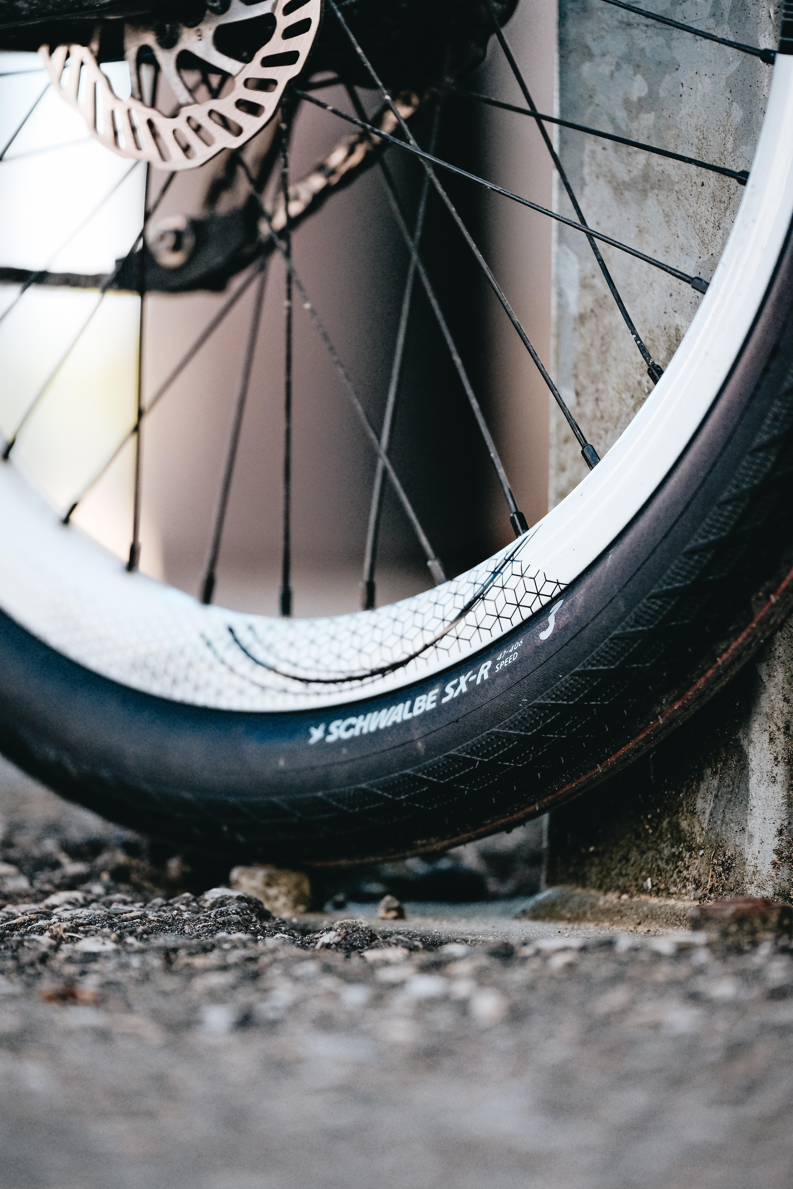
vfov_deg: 9.8
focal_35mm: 210
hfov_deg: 6.5
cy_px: 594
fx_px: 6938
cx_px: 396
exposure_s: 1/2000
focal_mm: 140
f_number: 2.8
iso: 1250
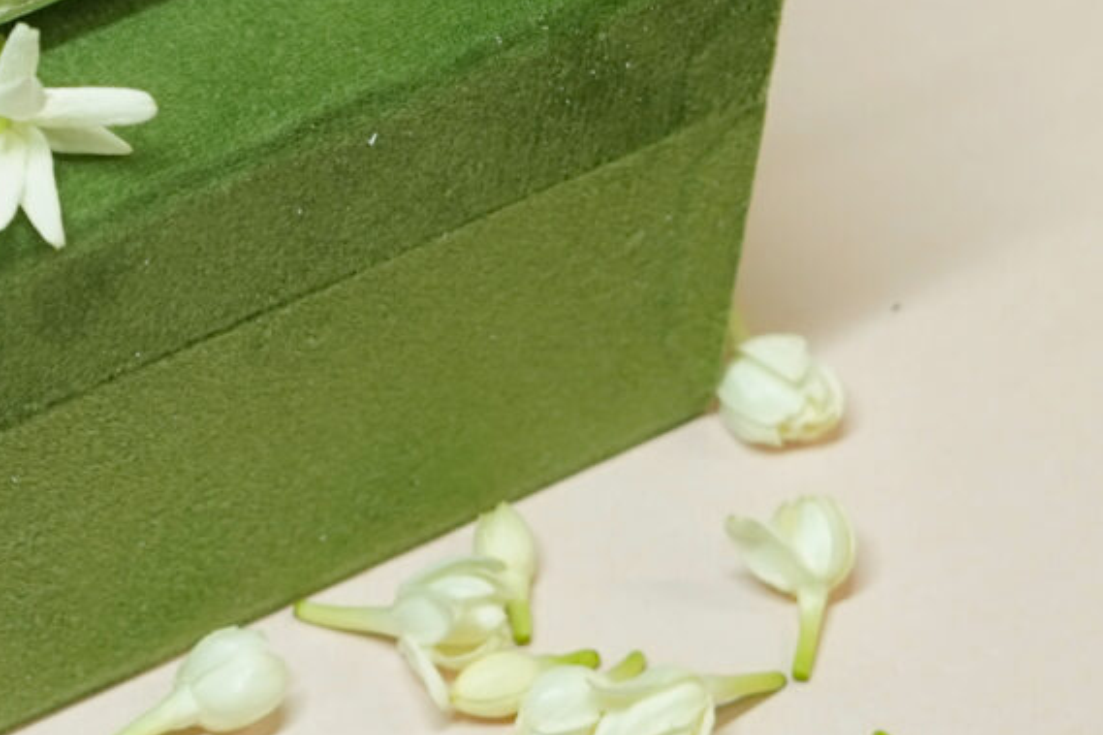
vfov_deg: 6.1
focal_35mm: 225
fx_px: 6891
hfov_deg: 8.9
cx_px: -692
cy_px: -181
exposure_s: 1/125
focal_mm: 50
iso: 800
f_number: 4.5
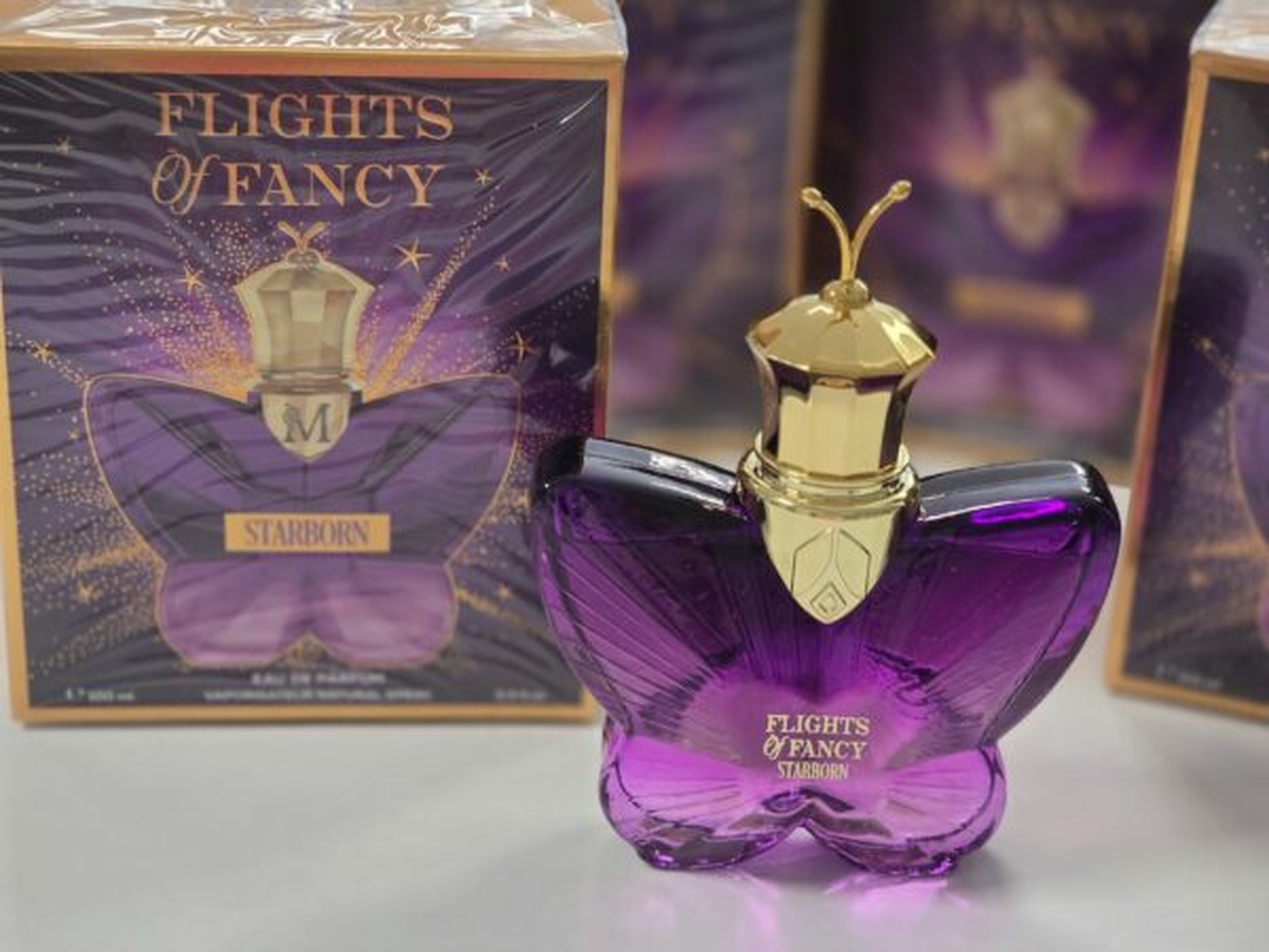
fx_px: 2529
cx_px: 634
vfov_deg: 21.3
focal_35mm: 69
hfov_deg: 28.2
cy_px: 476
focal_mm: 7.9
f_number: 2.4
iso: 250
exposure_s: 1/100
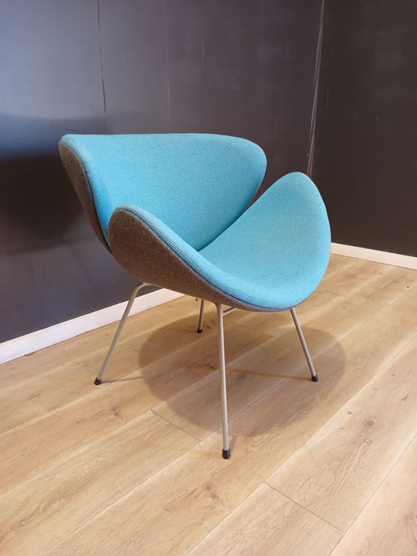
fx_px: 434
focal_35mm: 27
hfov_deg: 51.4
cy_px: 278
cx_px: 208
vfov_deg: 65.3
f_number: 1.8
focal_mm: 4
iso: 250
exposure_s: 1/33.3
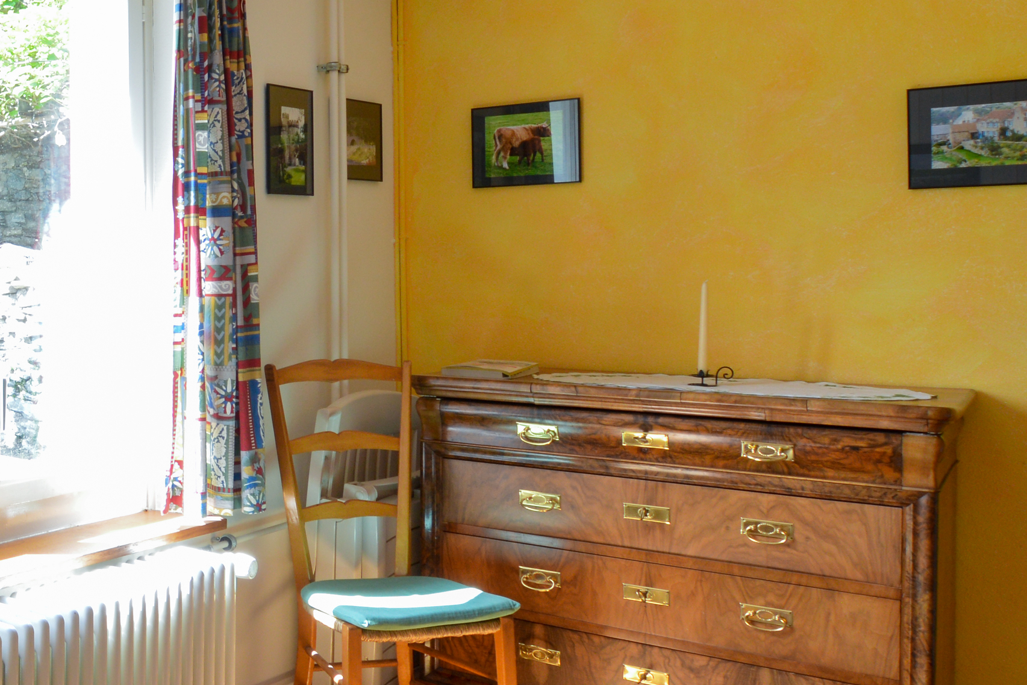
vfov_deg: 36.8
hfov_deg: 41.1
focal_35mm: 36
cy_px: 277
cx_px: -134
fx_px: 1027
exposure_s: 1/8
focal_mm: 10
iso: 200
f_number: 11
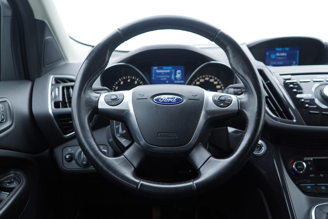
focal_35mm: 36
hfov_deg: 53.1
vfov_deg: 36.9
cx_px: 164
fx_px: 328
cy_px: 110
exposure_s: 1/40
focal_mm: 24
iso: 200
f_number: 2.8
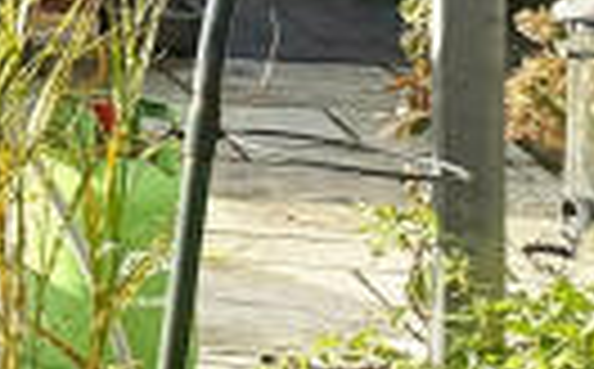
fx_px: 3200
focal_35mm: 198
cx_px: -1584
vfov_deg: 6.4
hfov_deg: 7.9
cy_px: -446
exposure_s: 1/5714
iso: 100
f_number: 1.78
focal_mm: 6.76
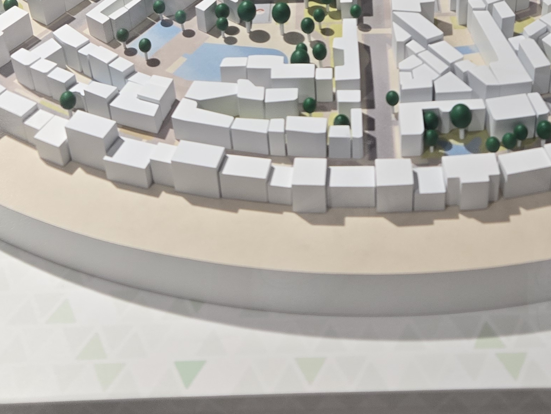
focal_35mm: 59
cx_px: 331
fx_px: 939
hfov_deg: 32.6
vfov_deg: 22.4
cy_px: -113
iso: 100
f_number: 1.8
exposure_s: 1/180
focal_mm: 5.4
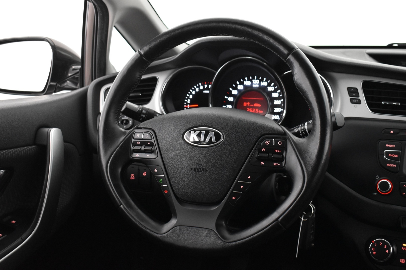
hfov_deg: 45.0
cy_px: 135
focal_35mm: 44
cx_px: 203
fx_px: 491
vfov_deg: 30.8
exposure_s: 1/30
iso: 3200
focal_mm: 29
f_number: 4.2
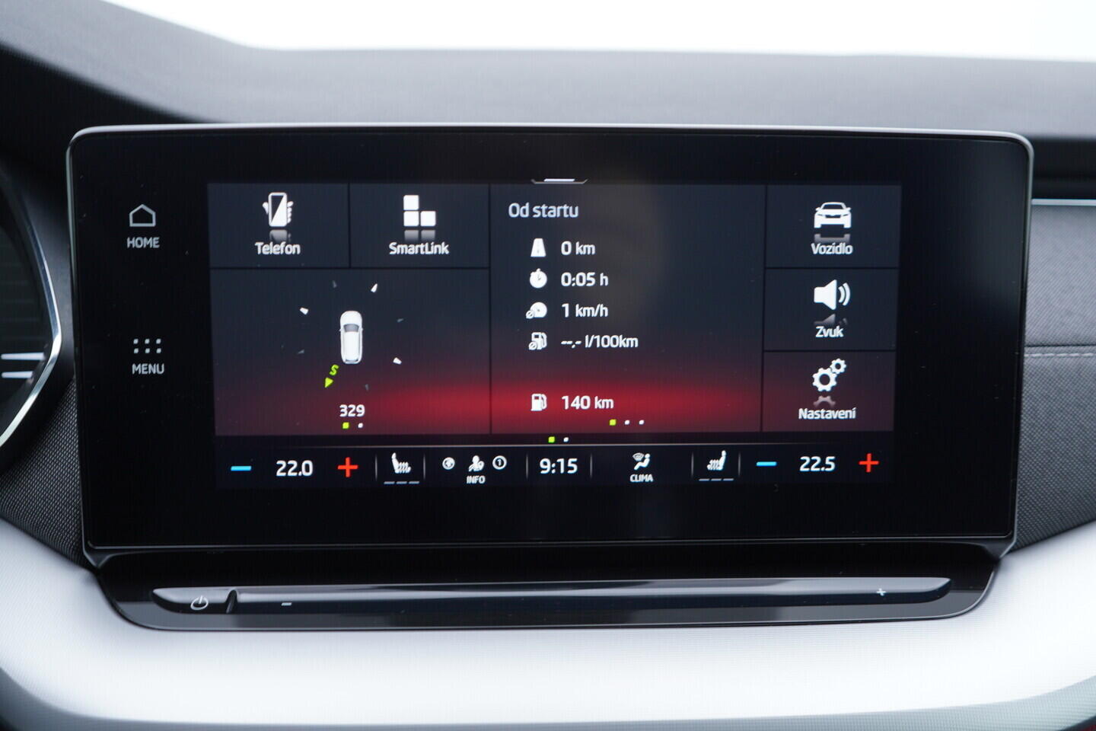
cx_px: 548
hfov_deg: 53.1
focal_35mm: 36
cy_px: 366
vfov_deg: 36.9
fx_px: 1096
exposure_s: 1/40
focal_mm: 24
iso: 160
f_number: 2.8
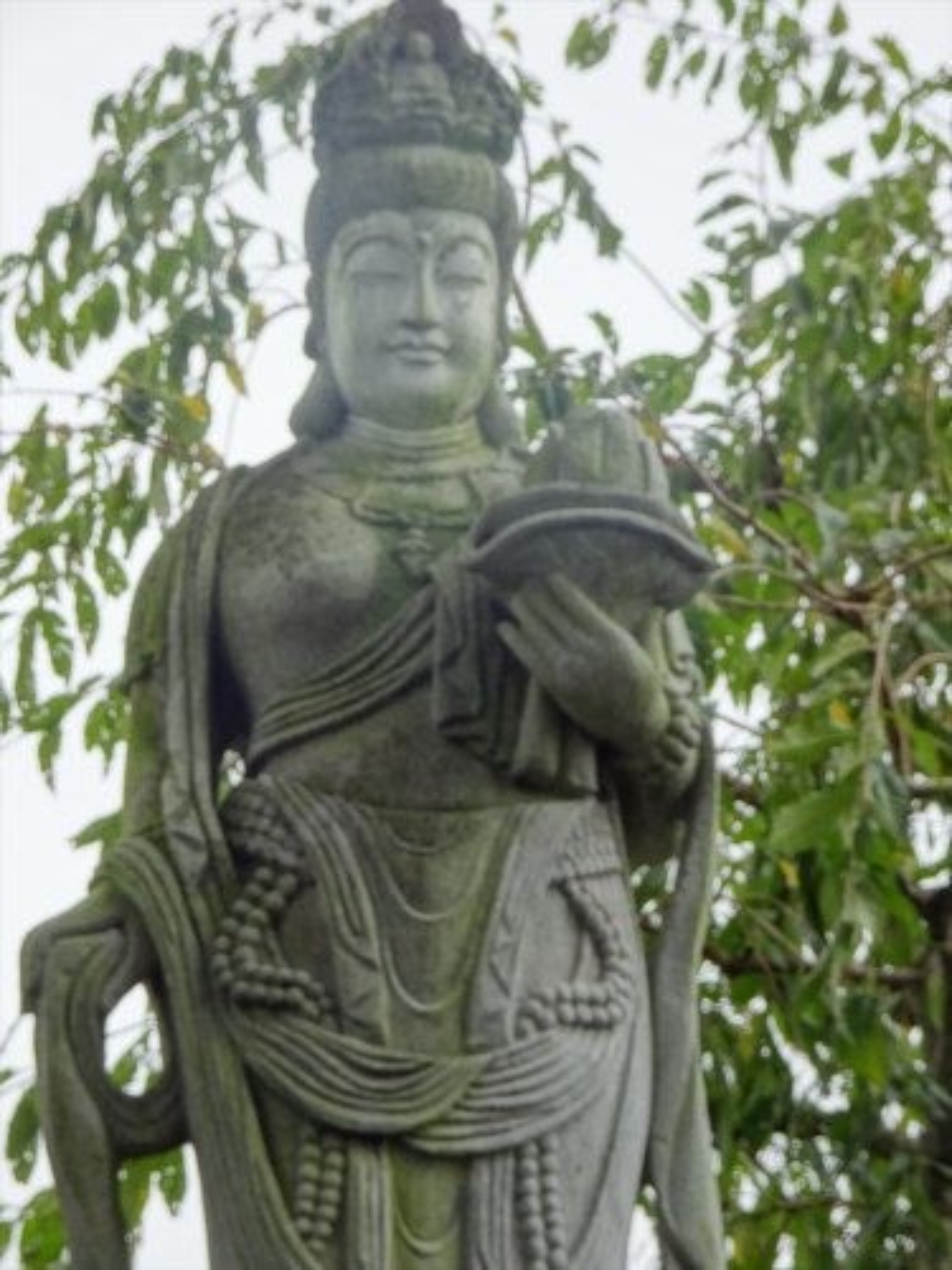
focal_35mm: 154
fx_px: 5647
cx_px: 476
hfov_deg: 9.6
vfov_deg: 12.8
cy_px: 635
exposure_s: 1/160
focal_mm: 26.39
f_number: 5.6
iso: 125
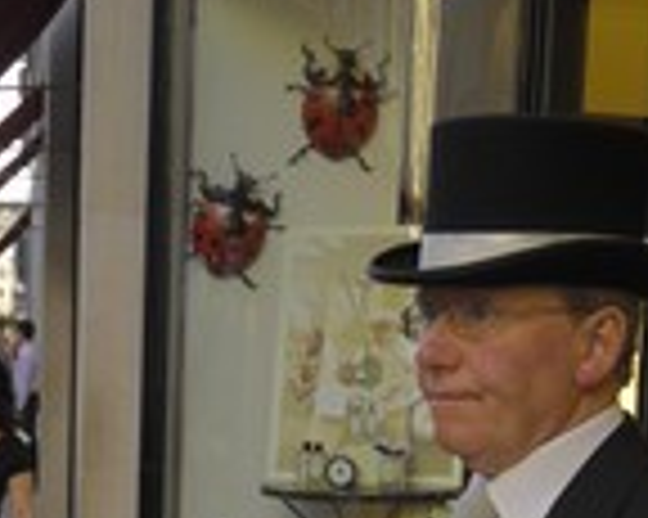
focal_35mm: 99
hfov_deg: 19.2
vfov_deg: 15.1
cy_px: 604
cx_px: 146
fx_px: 1897
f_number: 5.6
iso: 100
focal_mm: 24
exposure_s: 1/50
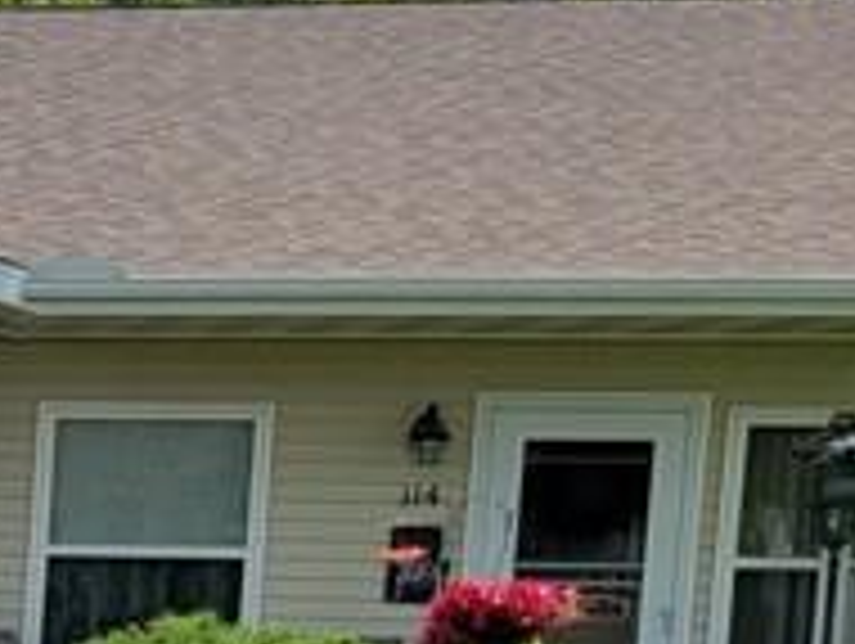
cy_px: 977
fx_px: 3462
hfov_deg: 11.4
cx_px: -1260
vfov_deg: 10.3
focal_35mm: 140
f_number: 1.8
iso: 40
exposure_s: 1/2198
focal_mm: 5.4
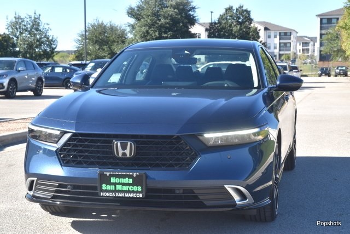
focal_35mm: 72
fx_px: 700
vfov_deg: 18.9
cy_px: 117
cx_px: 175
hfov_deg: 28.1
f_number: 8
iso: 200
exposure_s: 1/250
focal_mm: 48
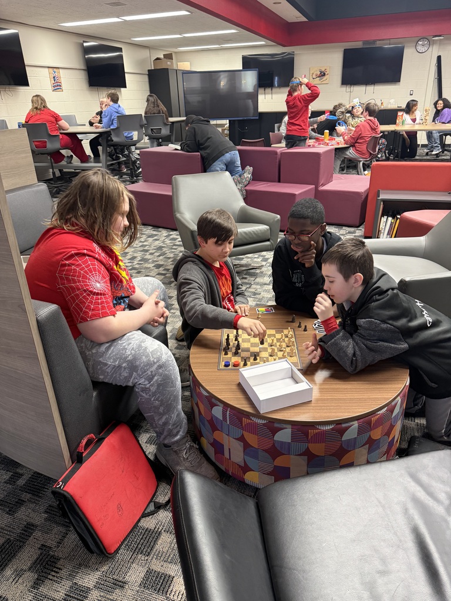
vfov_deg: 71.6
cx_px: 226
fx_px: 417
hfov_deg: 56.8
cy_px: 300
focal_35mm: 24
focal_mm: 6.76
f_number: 1.78
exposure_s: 1/60
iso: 250
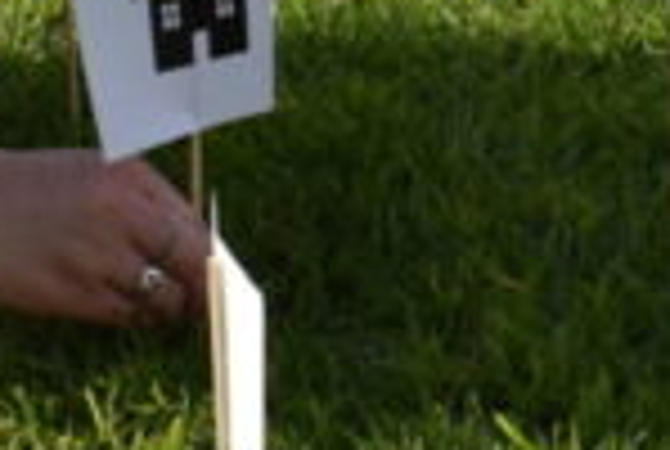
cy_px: -295
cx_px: 796
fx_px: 4606
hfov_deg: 8.2
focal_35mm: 247
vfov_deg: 5.5
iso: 125
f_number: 8
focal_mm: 24
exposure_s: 1/250
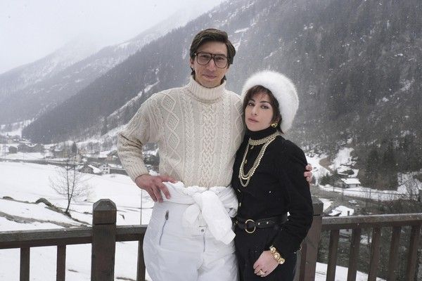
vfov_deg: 42.3
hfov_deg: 60.3
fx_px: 363
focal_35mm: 31
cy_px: 140
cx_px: 211
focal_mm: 20.6
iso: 500
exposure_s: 1/250
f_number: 5.6
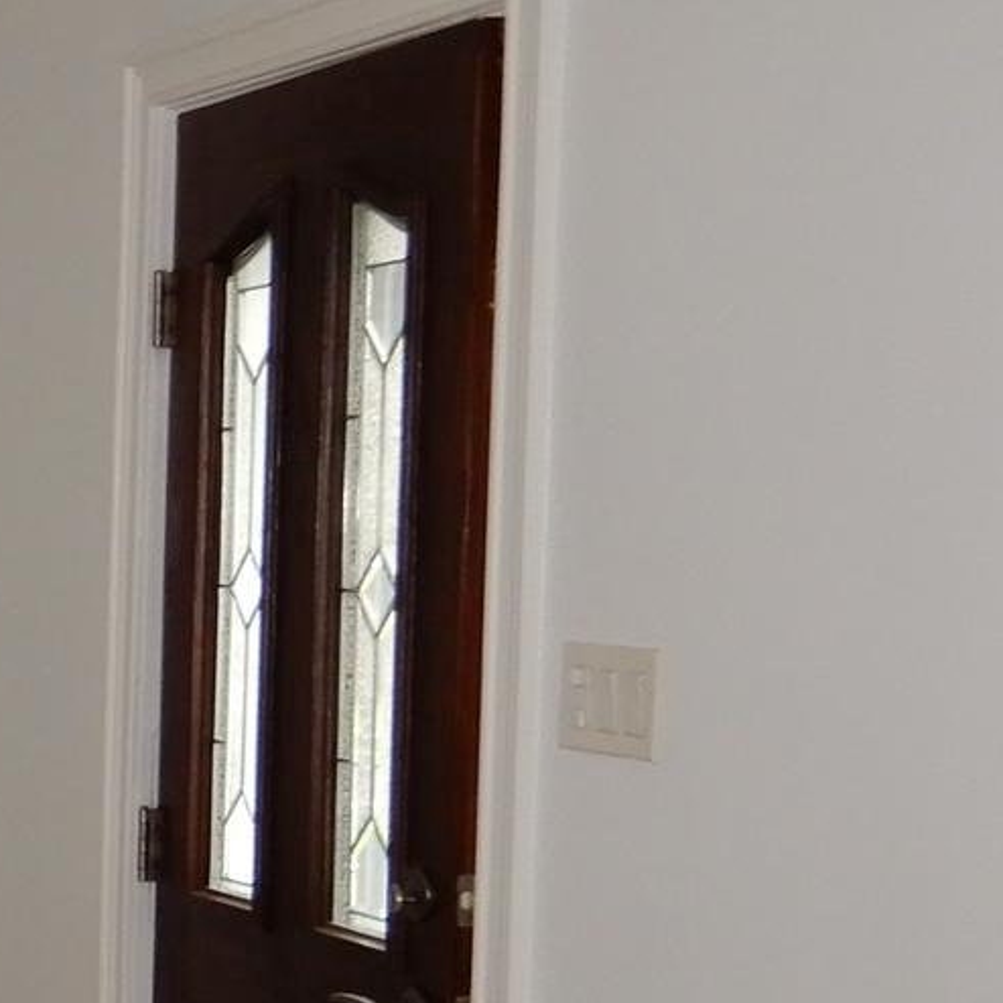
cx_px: -973
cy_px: 743
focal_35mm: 88
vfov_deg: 19.6
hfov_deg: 15.8
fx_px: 2885
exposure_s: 1/30
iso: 200
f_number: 3.4
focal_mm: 4.3
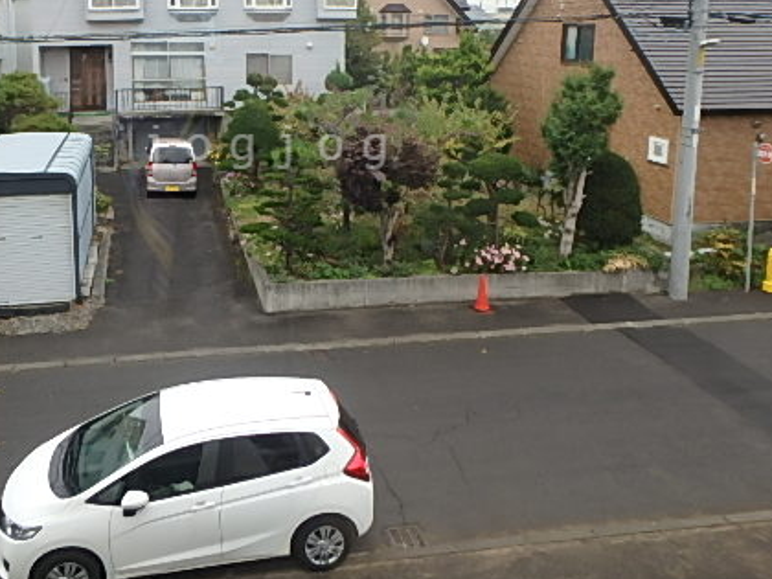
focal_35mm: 32
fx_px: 714
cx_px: 270
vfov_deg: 42.8
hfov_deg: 55.8
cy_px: 147
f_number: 3.5
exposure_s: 1/100
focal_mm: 3.7
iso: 125
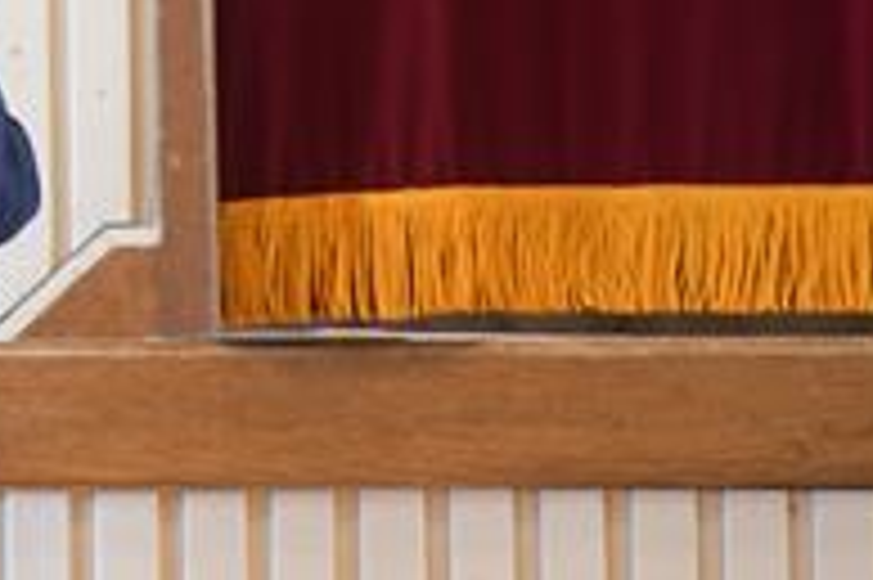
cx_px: -171
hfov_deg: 1.8
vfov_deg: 1.2
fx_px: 28106
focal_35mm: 1160
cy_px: 83
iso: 2000
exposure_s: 1/40
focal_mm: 300
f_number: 6.3
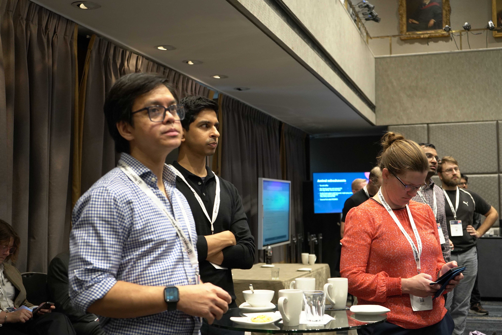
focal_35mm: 49
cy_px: 168
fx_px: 683
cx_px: 251
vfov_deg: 27.5
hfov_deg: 40.3
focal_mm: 49
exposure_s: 1/100
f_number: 5
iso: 2500
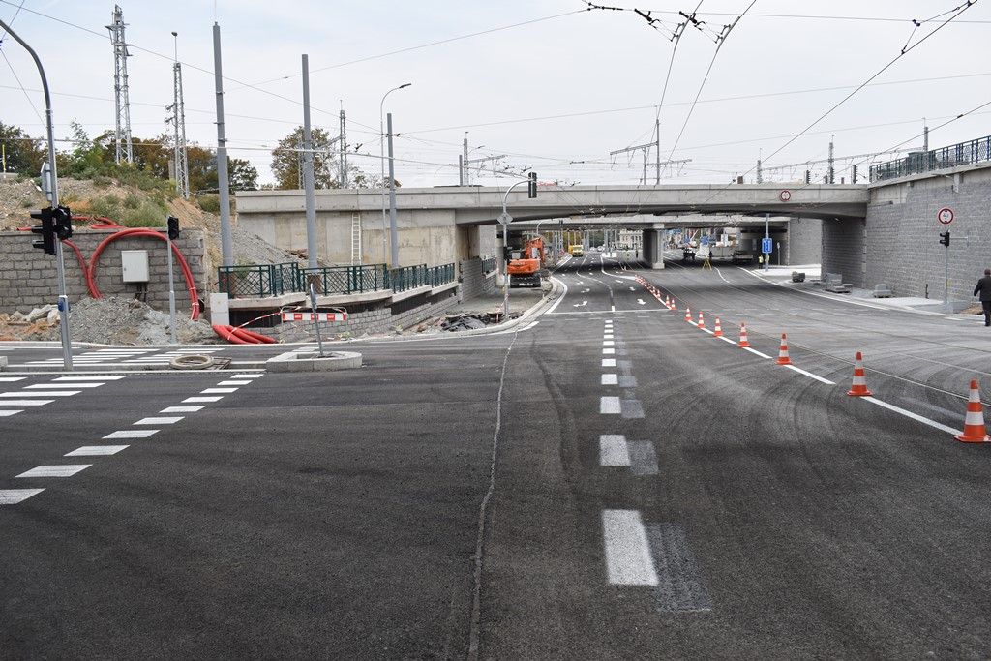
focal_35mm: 32
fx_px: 867
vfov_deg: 41.7
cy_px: 330
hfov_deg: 59.5
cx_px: 496
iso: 100
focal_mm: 21
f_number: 7.1
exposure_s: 1/200
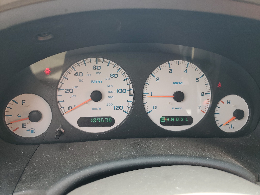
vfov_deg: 53.1
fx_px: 195
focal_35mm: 26
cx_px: 130
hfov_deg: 67.3
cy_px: 98
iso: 50
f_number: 1.5
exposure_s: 1/159
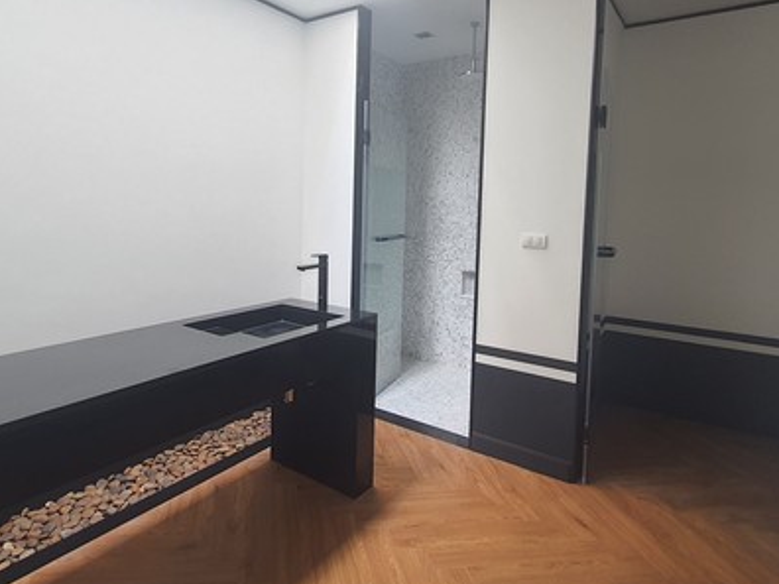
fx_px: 473
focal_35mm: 21
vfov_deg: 62.9
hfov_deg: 78.7
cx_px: 344
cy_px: 236
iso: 64
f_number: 2.2
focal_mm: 1.74
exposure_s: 1/50
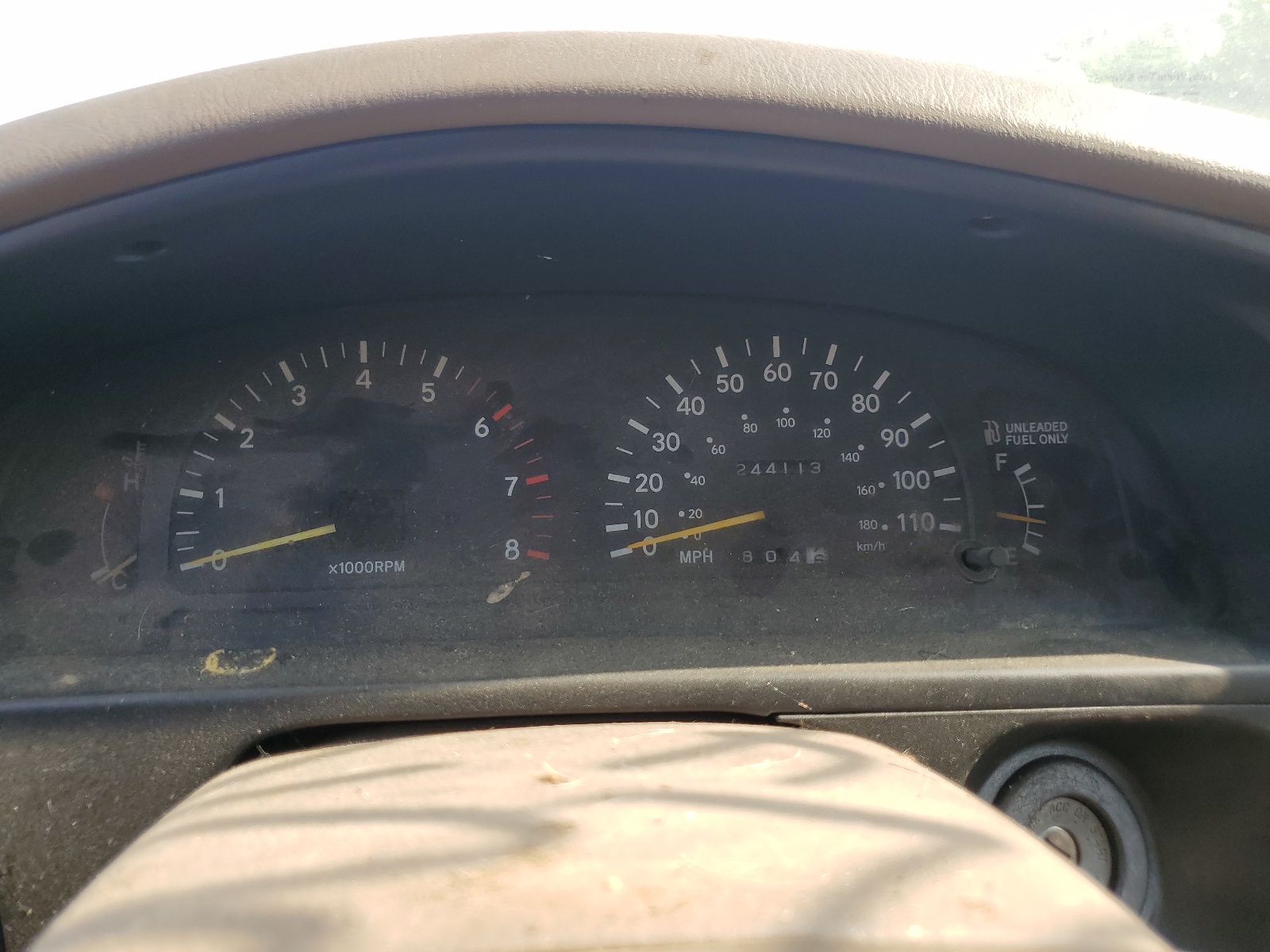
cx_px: 635
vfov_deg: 53.1
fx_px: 954
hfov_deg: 67.3
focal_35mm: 26
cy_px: 476
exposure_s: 1/323
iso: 50
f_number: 1.5
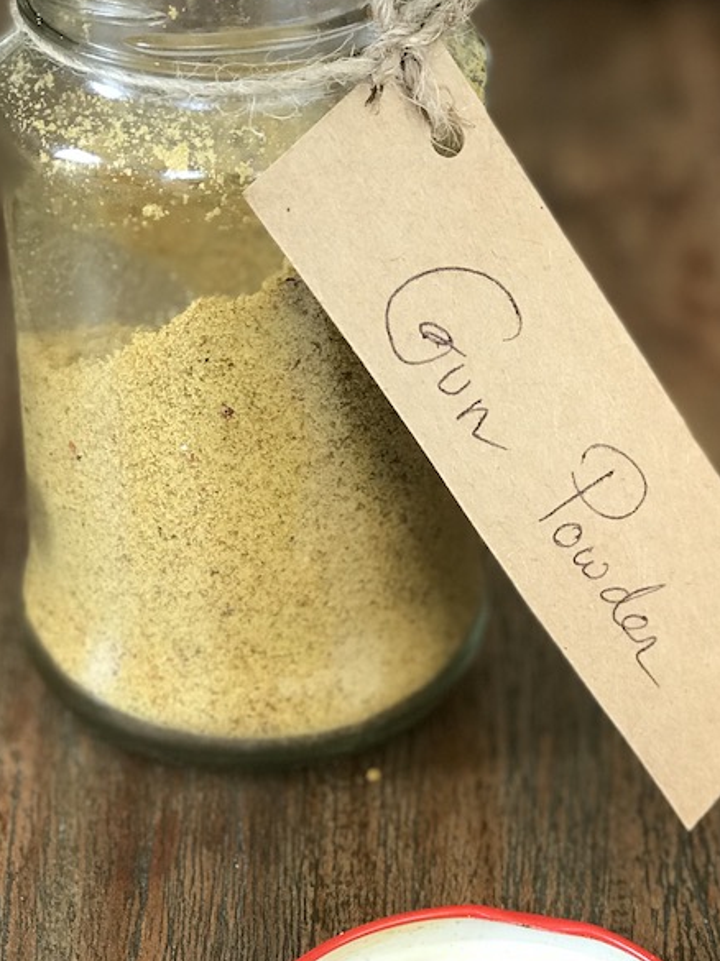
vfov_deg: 18.9
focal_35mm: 104
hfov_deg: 14.2
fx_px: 2887
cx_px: 516
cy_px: 563
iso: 50
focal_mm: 6.6
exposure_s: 1/50
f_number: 2.8
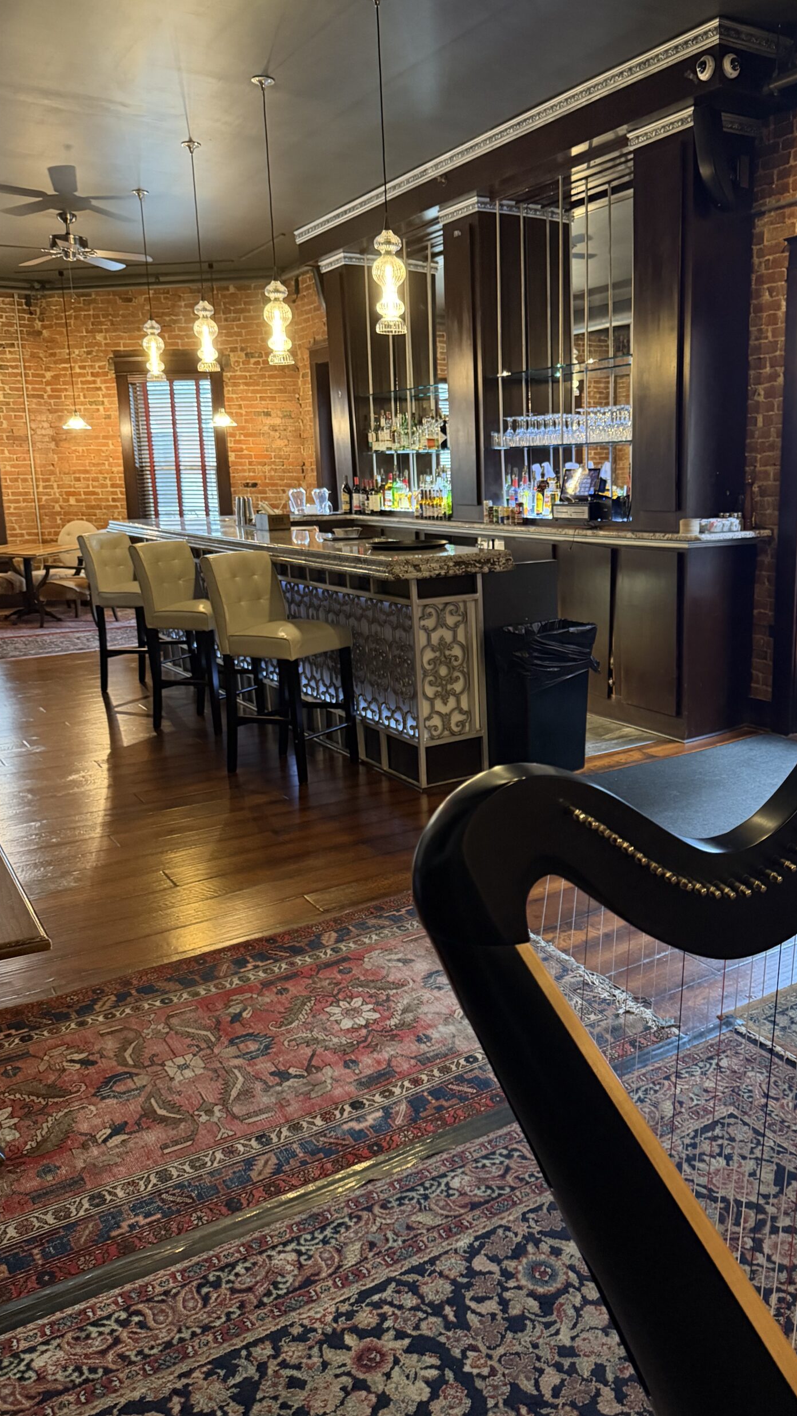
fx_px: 1014
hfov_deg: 42.3
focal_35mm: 27
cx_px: 531
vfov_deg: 69.8
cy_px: 685
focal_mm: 6.76
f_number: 1.78
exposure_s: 1/30
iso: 800
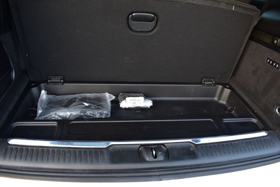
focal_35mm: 27
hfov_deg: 67.4
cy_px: 94
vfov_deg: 47.9
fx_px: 210
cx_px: 140
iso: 500
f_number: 6.3
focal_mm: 18
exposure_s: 1/15
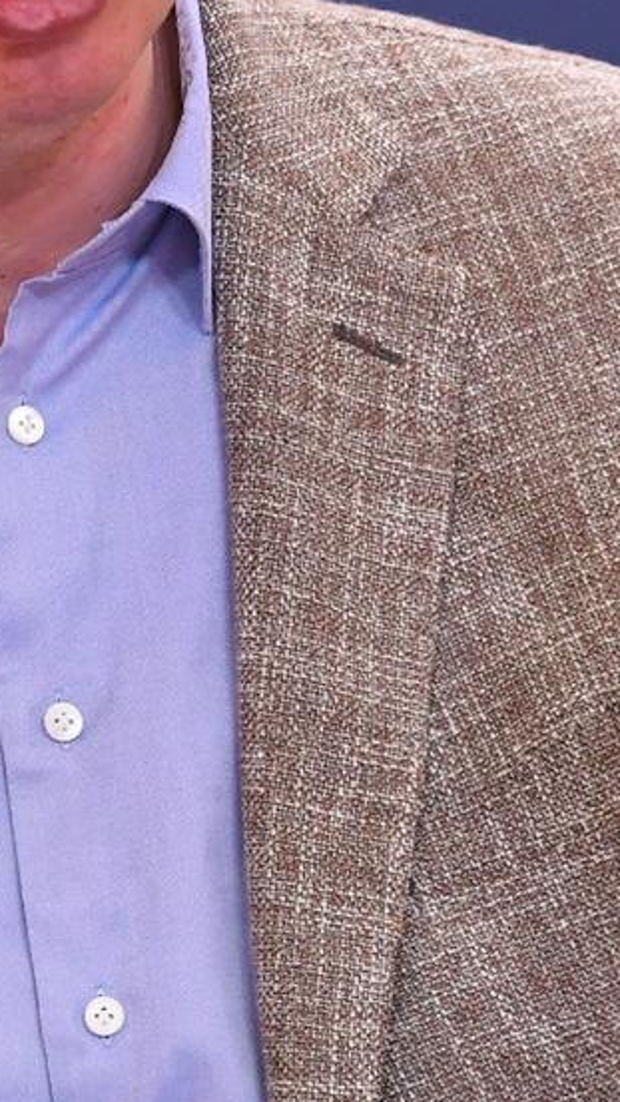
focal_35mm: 606
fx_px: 17714
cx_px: 34
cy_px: 119
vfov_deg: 3.6
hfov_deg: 2.0
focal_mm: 200
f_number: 4
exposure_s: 1/320
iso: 3200
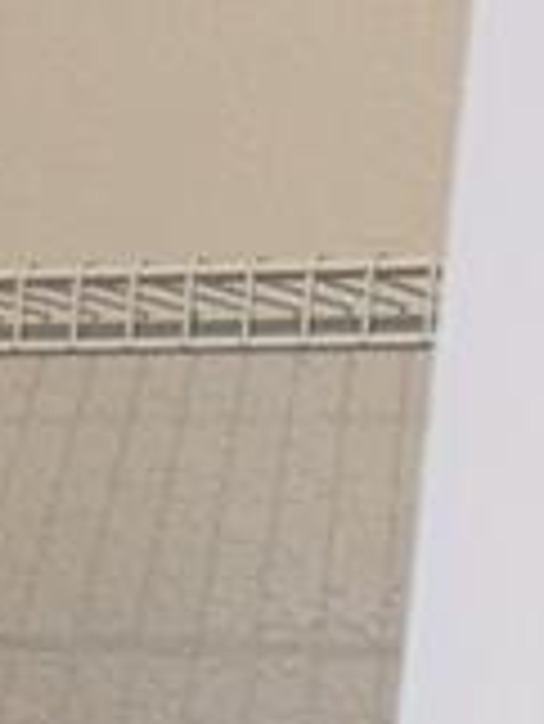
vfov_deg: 9.7
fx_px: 4060
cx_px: -1317
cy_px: 1295
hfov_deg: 6.7
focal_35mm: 194
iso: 40
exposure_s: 1/24
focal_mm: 5.96
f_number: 1.6
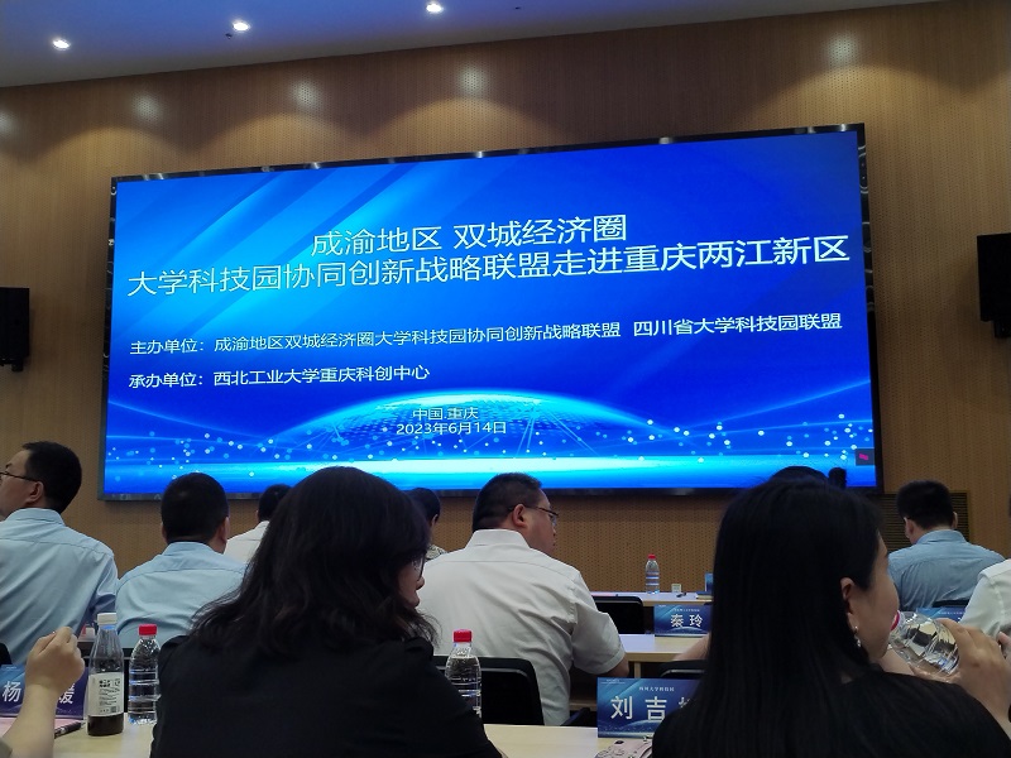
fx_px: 1022
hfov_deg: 52.6
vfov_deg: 40.7
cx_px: 506
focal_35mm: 35
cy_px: 379
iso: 160
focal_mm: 4.75
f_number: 1.8
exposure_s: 1/50
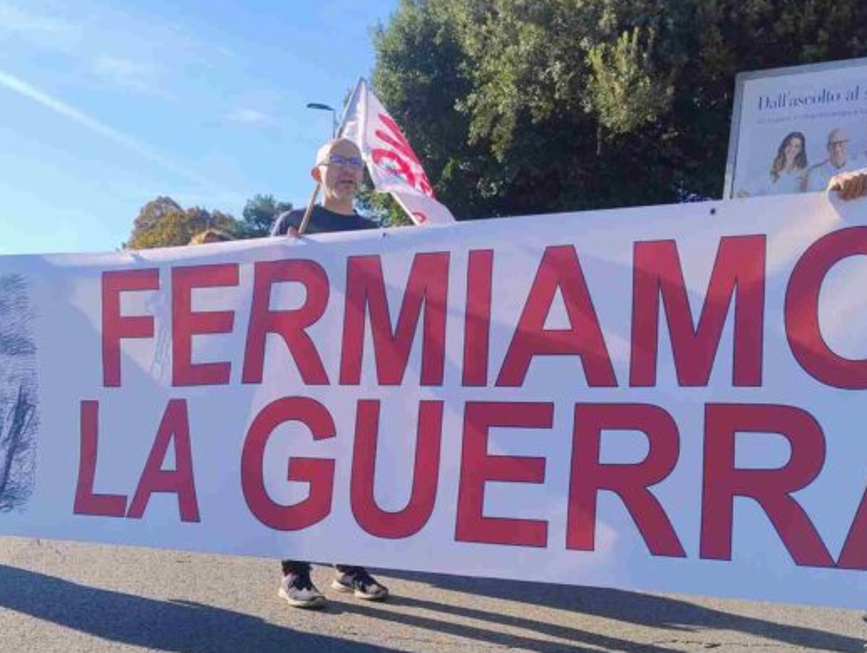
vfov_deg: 37.6
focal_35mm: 38
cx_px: 408
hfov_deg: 48.9
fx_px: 953
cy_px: 413
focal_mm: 5.56
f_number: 1.8
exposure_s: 1/997
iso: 100
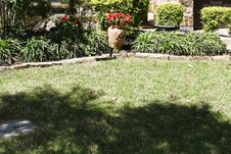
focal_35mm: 54
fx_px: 347
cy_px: -13
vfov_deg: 23.6
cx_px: 151
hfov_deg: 36.5
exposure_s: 1/60
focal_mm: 24.5
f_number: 13
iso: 80
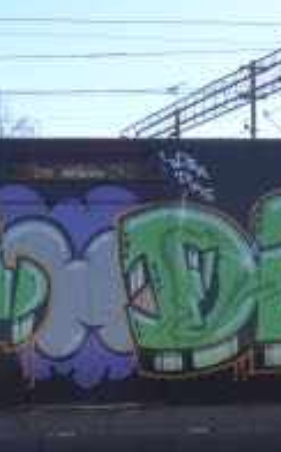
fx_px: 1364
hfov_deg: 11.6
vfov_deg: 18.7
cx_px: 2
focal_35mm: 111
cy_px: 333
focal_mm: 8.4
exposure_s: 1/1300
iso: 125
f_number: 2.8
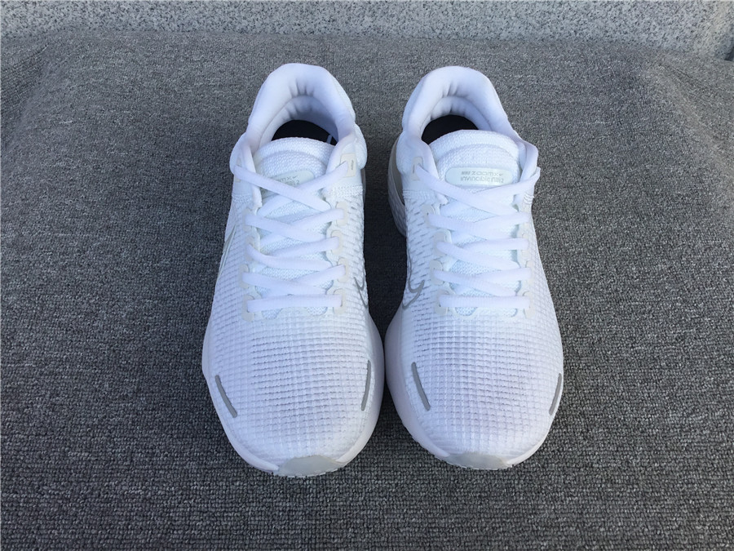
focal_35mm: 31
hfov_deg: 58.4
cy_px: 276
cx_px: 367
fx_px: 657
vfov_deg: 45.4
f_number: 2.4
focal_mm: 3.3
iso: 25
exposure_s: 1/337
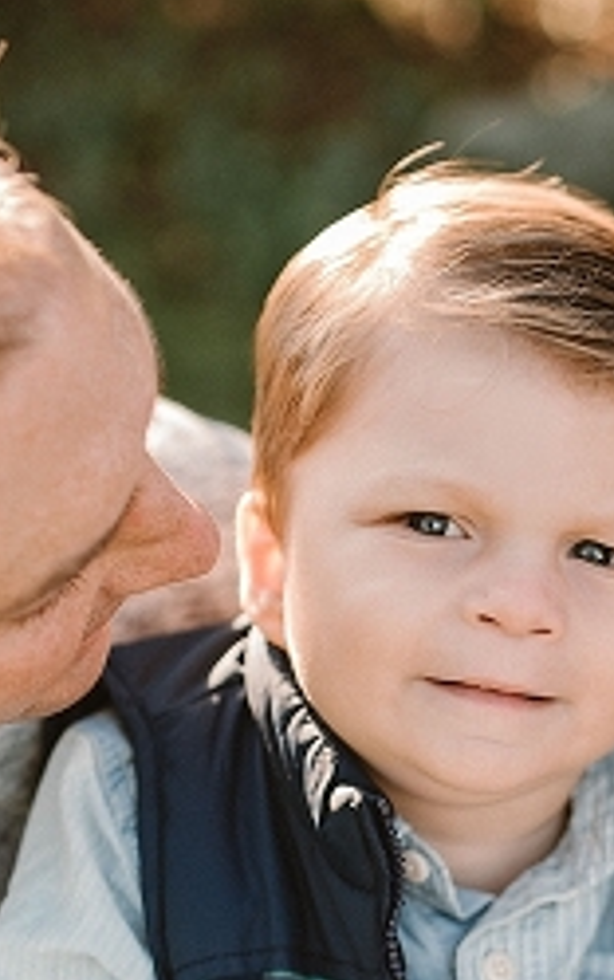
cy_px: 787
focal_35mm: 110
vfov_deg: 18.7
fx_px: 2940
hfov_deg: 11.9
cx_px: 527
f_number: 1.8
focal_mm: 35
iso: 160
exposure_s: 1/800
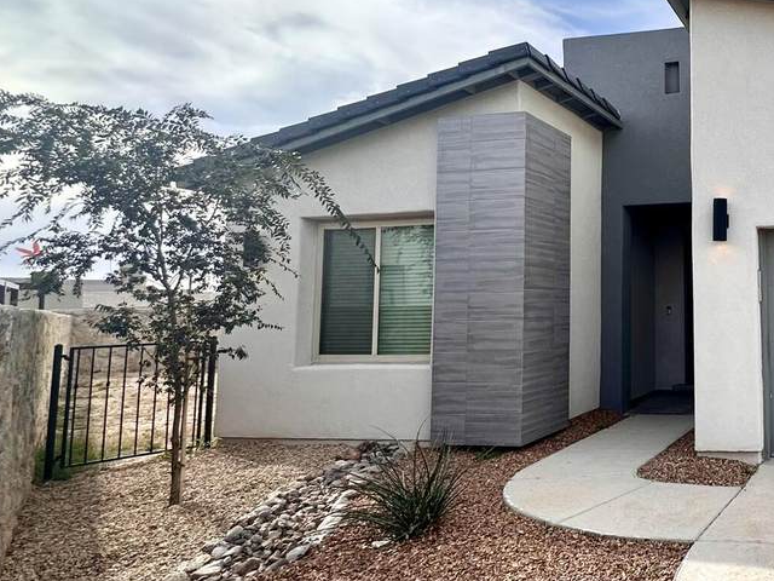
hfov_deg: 51.5
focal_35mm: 28
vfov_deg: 49.6
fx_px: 626
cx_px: 766
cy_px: 246
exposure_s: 1/1103
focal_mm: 2.22
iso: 40
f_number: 2.2
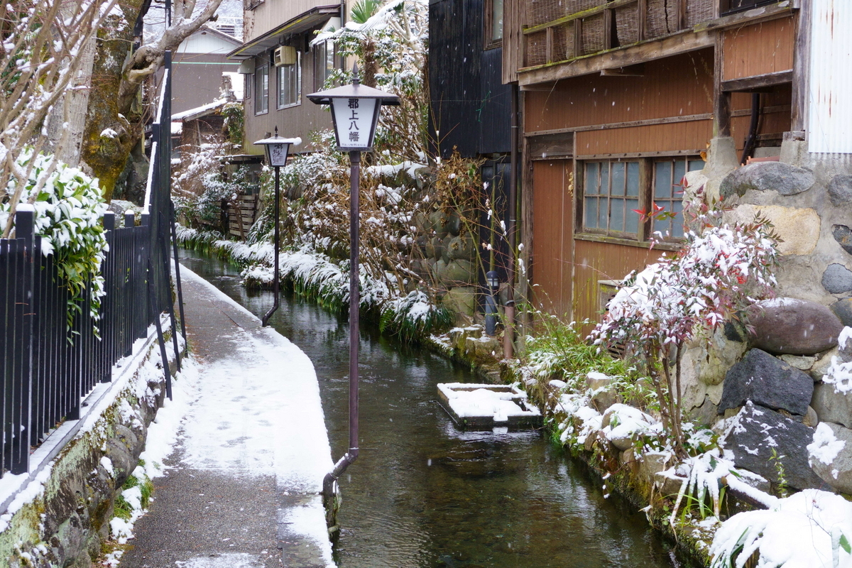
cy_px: 284
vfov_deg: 23.2
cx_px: 426
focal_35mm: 58
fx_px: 1384
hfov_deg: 34.2
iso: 500
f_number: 9
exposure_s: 1/60
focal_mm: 39
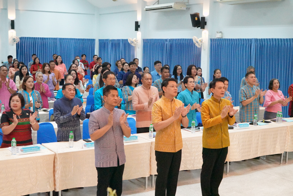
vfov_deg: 28.7
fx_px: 383
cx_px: 146
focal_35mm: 47
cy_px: 98
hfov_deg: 41.9
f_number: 6.3
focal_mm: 47
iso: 32000
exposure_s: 1/200
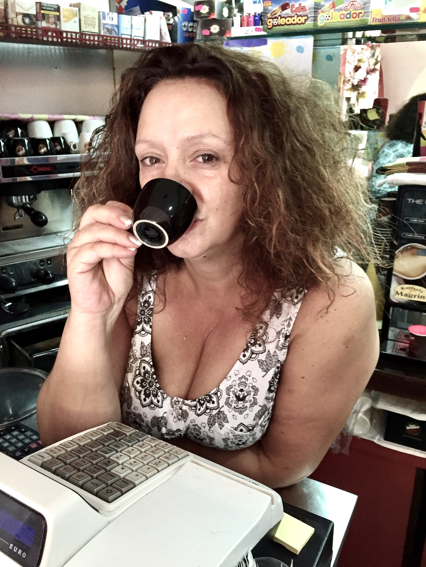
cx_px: 213
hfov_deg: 48.2
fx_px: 476
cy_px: 284
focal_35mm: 29
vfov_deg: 61.7
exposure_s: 1/33
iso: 320
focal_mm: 4.15
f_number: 2.2
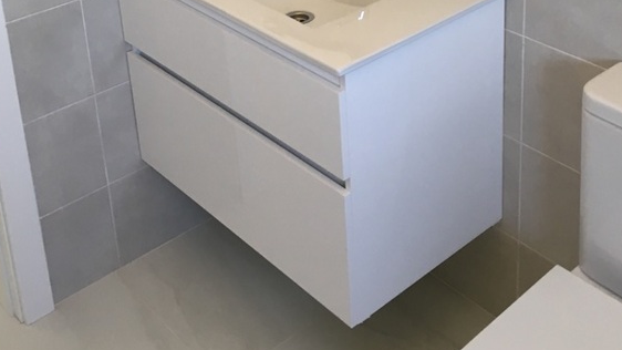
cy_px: -78
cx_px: 382
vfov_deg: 20.7
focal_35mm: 54
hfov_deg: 38.3
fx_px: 891
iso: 64
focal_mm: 4.15
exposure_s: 1/33
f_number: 2.2
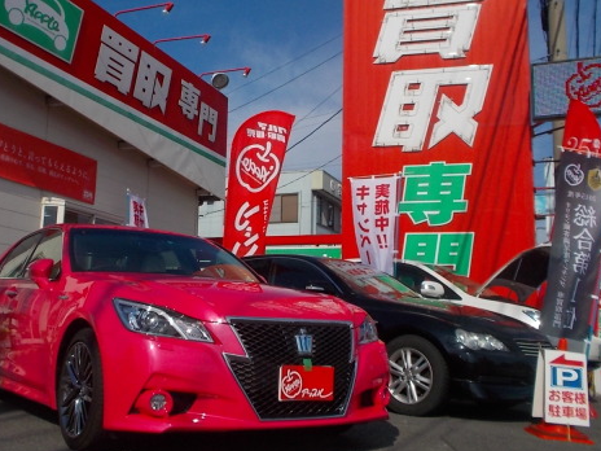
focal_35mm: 40
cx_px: 264
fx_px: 694
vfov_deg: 35.9
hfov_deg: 46.7
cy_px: 197
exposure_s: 1/1600
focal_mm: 4.1
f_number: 3.3
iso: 80
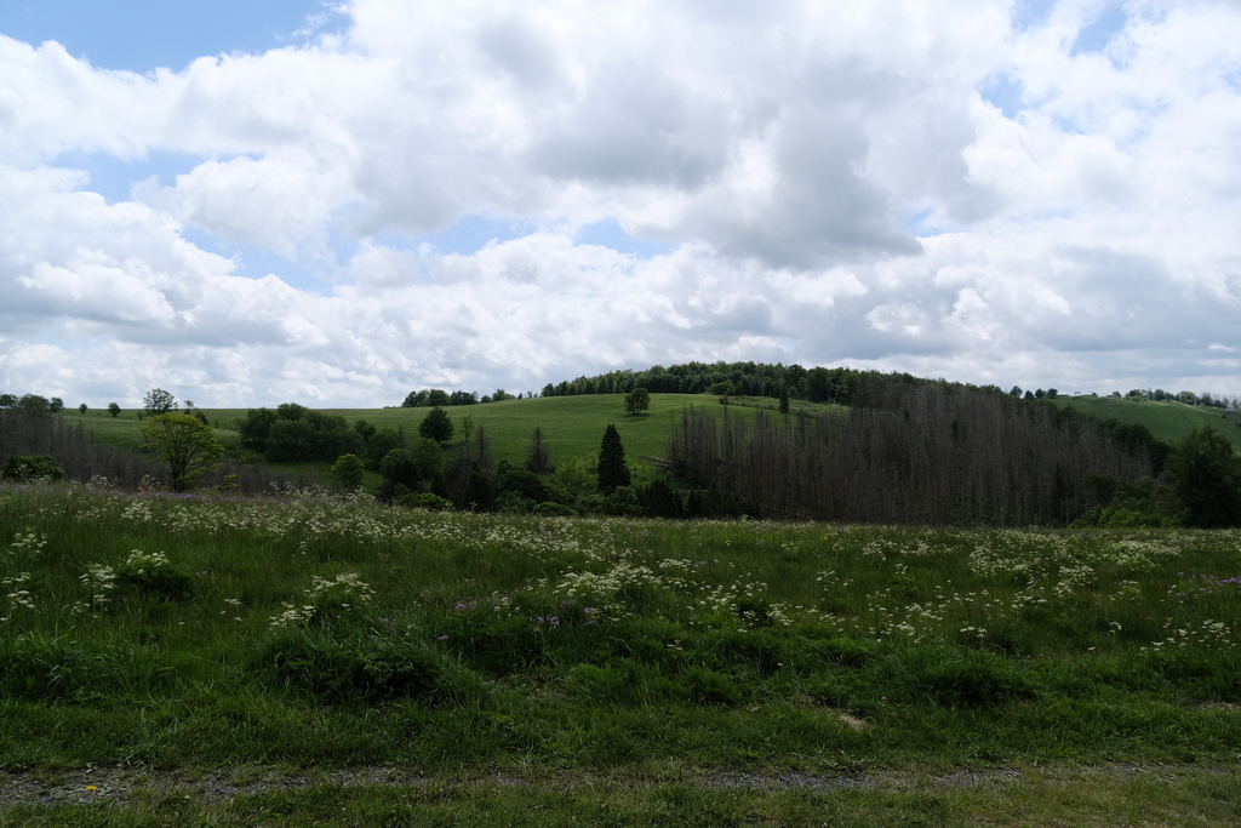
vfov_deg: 49.6
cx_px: 620
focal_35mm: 26
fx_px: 896
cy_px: 414
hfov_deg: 69.4
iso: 320
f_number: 6.3
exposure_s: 1/1250
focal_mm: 17
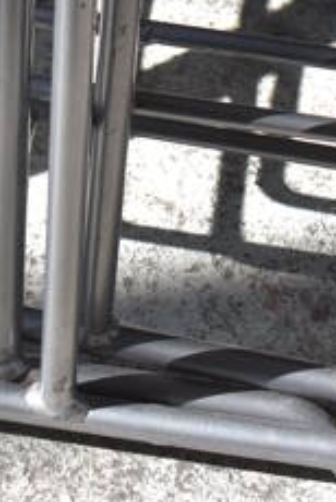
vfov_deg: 13.3
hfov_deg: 10.0
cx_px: 159
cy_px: -422
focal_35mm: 137
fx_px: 1912
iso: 280
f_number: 5.6
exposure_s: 1/250
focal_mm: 23
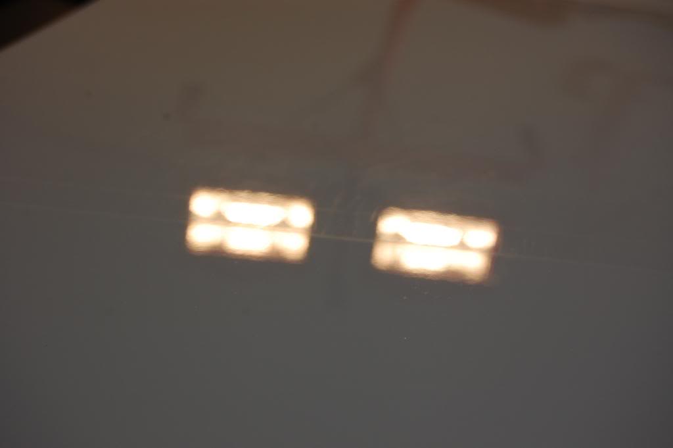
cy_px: 224
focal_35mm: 60
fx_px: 1121
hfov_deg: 33.4
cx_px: 336
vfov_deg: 22.6
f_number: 7.1
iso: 200
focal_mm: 40
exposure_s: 1/200
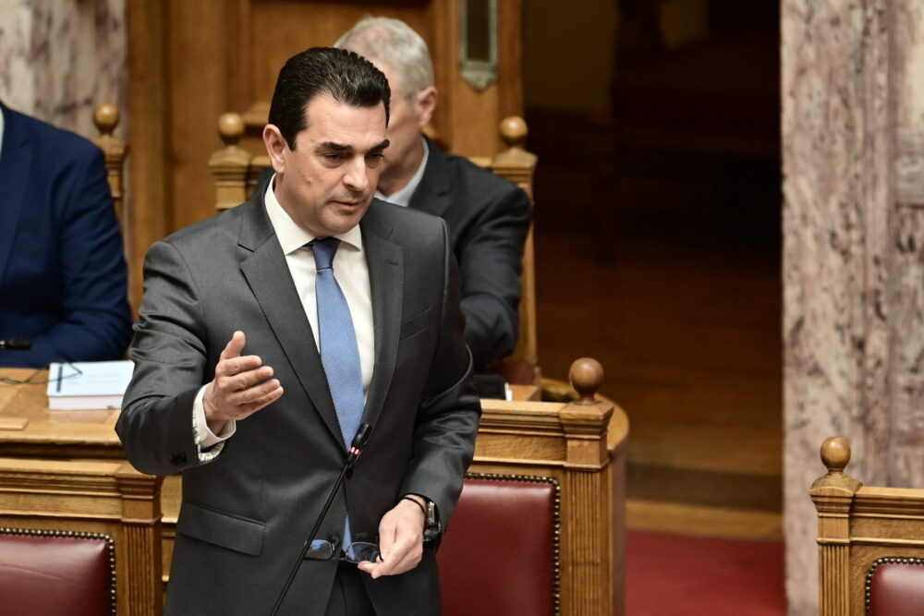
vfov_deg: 4.6
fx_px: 7701
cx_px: 462
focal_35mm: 300
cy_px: 308
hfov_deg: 6.9
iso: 1000
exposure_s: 1/500
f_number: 3.2
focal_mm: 200
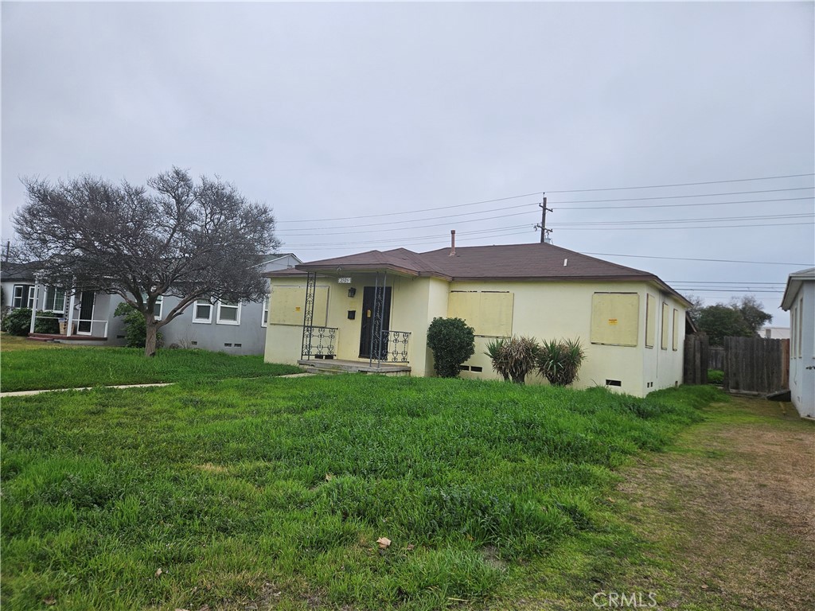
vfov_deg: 58.9
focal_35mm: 23
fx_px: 542
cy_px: 306
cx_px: 408
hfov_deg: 73.9
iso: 25
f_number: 1.8
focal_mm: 5.4
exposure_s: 1/1139
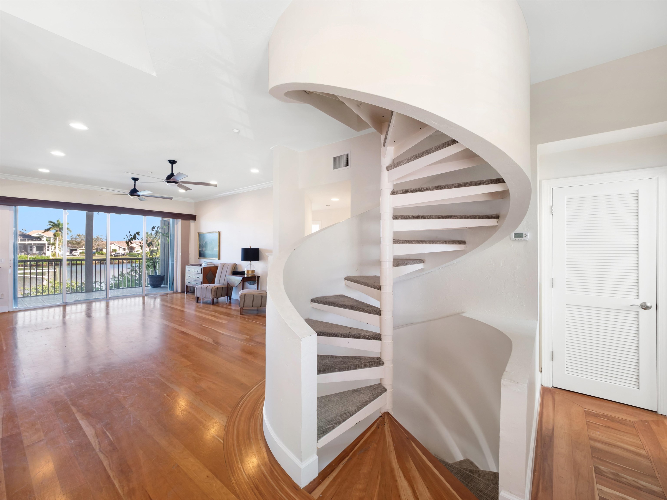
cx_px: 334
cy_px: 250
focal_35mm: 14
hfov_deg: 102.1
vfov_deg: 85.7
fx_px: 270
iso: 200
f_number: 7.1
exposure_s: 1/5
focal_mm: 7
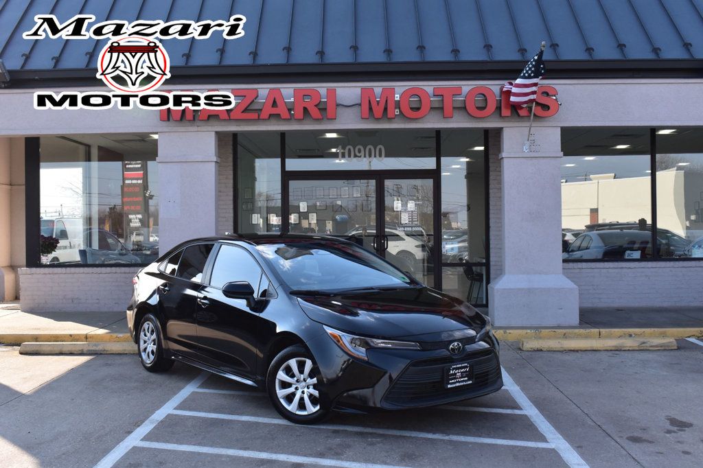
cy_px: 234
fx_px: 791
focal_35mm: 40
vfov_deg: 33.0
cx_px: 352
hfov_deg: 47.9
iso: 400
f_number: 10
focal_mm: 27
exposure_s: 1/200
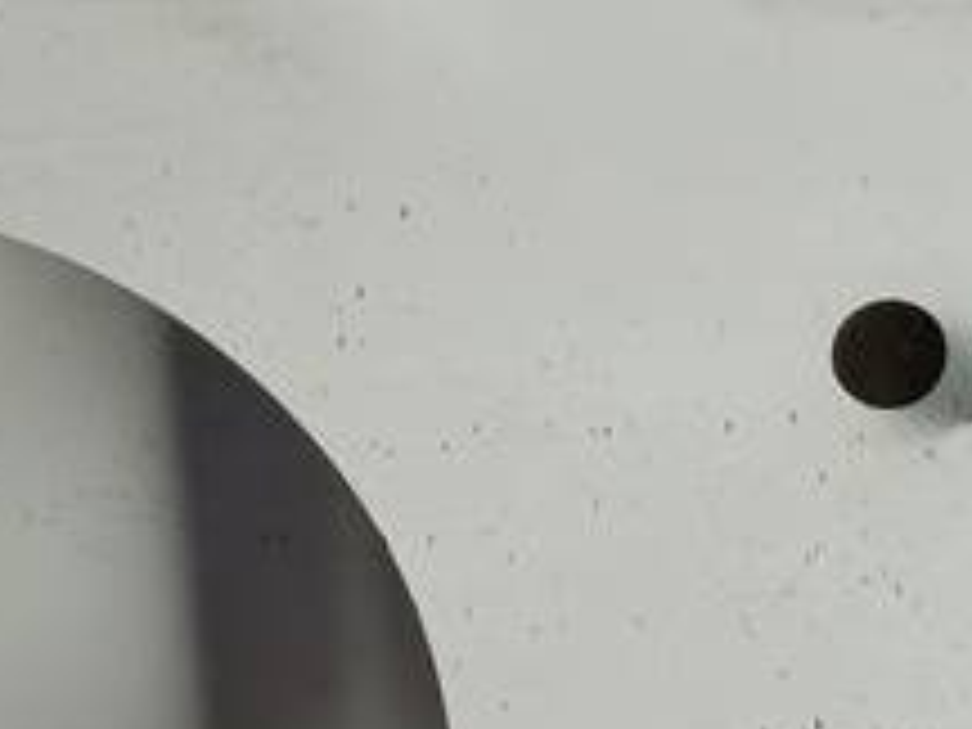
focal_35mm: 109
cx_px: 760
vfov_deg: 13.5
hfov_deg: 17.9
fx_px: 3061
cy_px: 68
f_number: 1.6
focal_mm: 4.11
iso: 102
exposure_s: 1/100
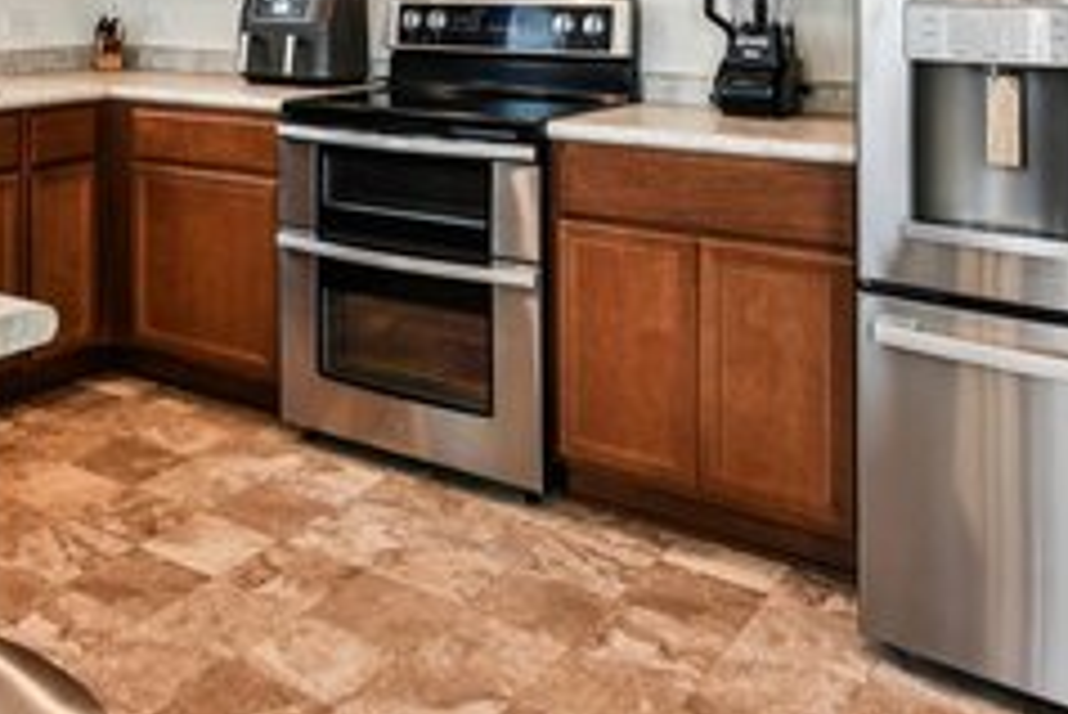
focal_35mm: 43
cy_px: -47
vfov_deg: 28.7
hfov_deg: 43.0
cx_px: 193
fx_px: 1276
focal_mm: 16
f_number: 8
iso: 400
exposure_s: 1/40
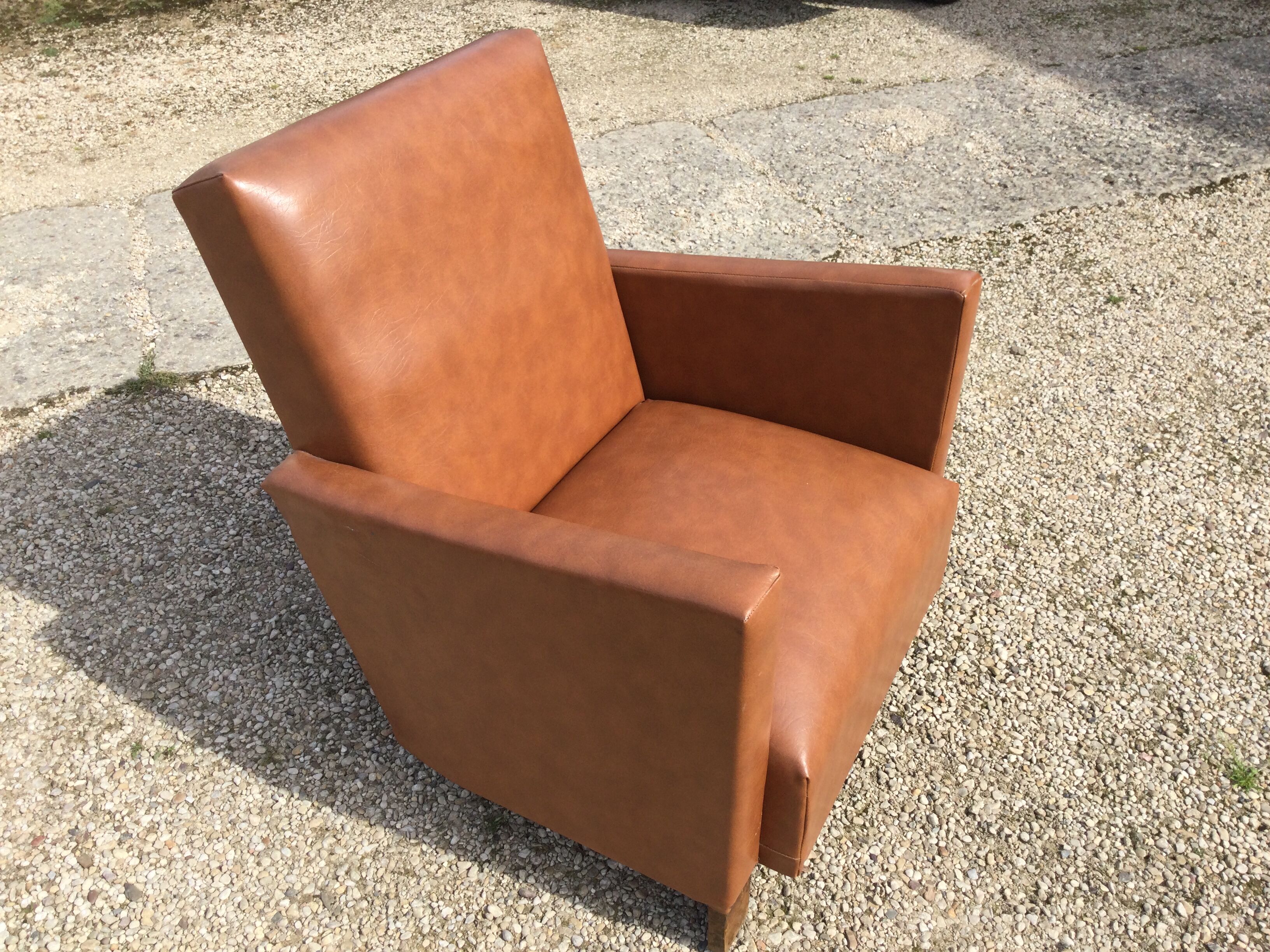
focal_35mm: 31
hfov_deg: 58.4
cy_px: 476
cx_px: 635
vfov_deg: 45.4
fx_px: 1137
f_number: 2.4
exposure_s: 1/727
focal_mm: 3.3
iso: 25
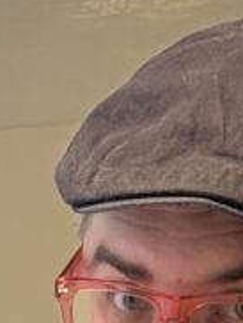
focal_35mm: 135
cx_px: -176
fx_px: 1261
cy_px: 868
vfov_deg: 11.2
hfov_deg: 10.4
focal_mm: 6.76
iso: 250
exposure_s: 1/50
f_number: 1.78
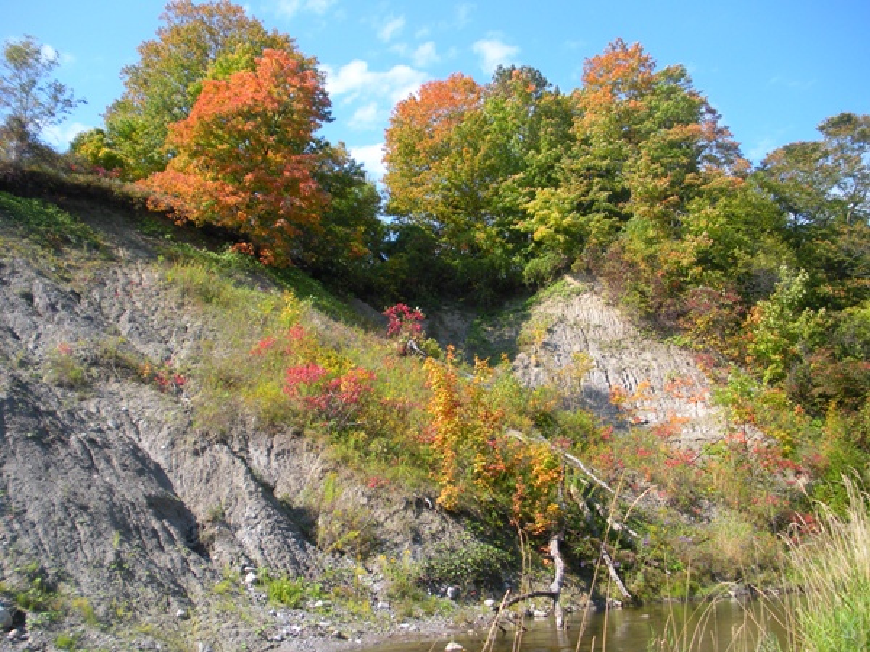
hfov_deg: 51.4
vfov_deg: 39.7
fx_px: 905
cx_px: 435
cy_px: 326
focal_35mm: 36
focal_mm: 6.3
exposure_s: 1/295
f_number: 3.5
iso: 64
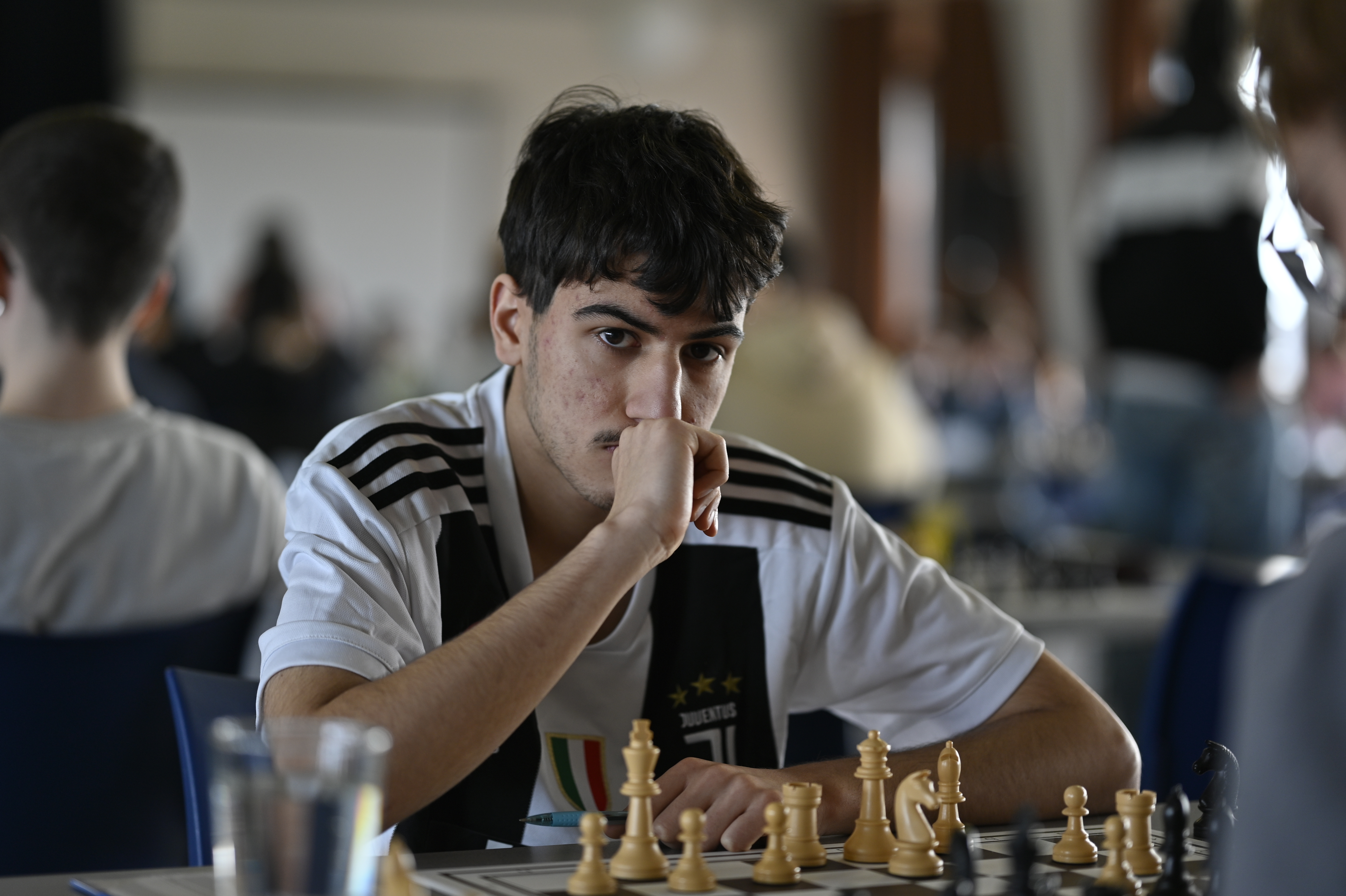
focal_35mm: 85
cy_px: 448
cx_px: 673
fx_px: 3176
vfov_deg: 16.1
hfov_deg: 23.9
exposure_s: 1/200
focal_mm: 85
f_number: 1.8
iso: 220
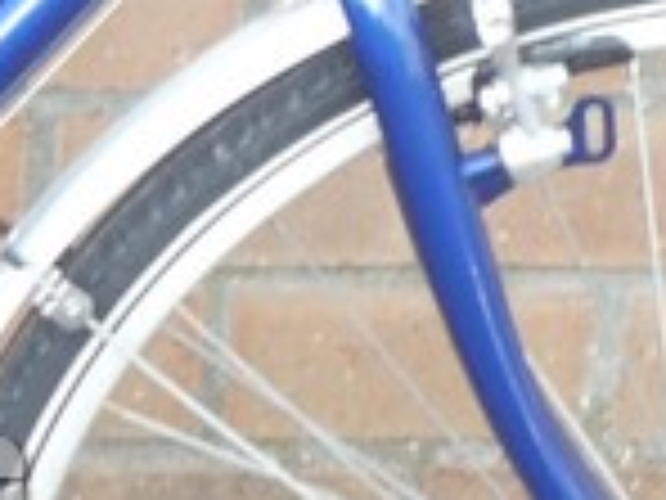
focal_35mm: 264
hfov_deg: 7.3
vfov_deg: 5.6
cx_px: -580
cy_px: 2
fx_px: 5079
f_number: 3.5
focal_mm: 6.8
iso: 100
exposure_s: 1/80
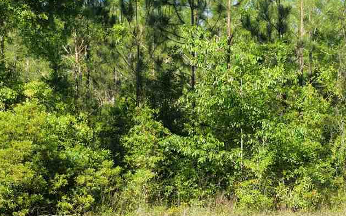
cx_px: 365
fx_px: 1310
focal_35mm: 139
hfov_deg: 14.7
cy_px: 142
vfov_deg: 9.4
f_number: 2.8
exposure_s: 1/800
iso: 200
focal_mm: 14.45
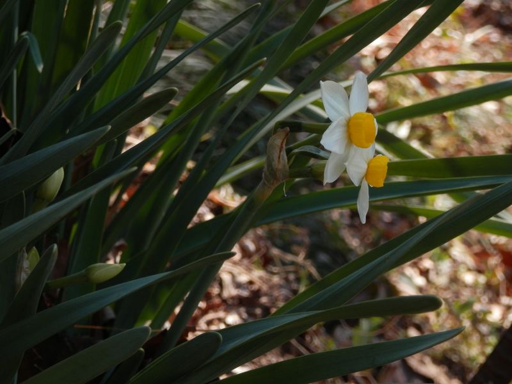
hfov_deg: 18.5
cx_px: 256
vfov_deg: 14.0
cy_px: 192
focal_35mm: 106
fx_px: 1568
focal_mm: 19
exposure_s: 1/160
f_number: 5
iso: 125
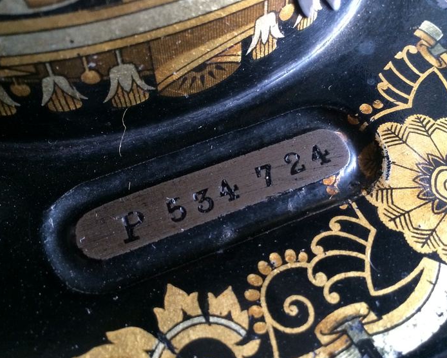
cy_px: 176
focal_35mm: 38
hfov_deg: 47.9
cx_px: 205
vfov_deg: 39.1
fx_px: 503
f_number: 2.2
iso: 250
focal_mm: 4.12
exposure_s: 1/30
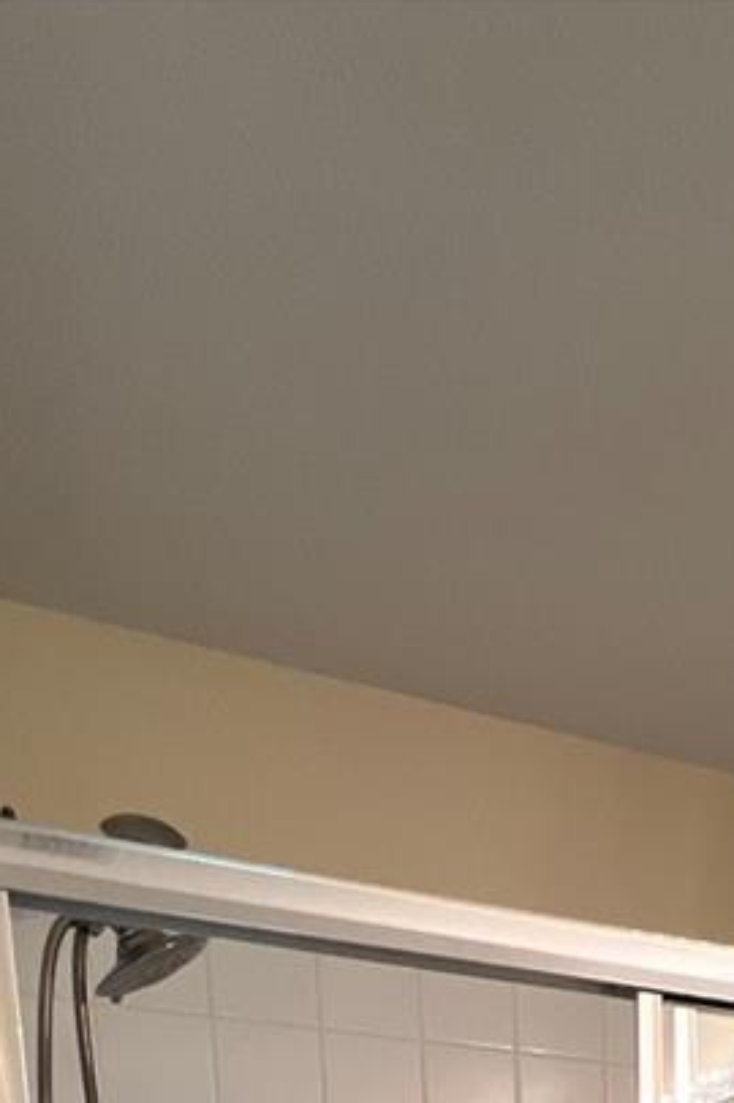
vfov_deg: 29.9
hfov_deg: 30.4
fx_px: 1225
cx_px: 777
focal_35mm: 40
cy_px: 1625
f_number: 1.8
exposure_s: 1/60
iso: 200
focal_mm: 1.57
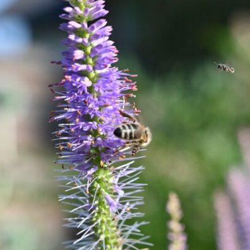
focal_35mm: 151
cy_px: 170
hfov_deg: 11.6
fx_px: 1234
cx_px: 112
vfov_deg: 11.6
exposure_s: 1/4000
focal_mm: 70
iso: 1250
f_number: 7.1
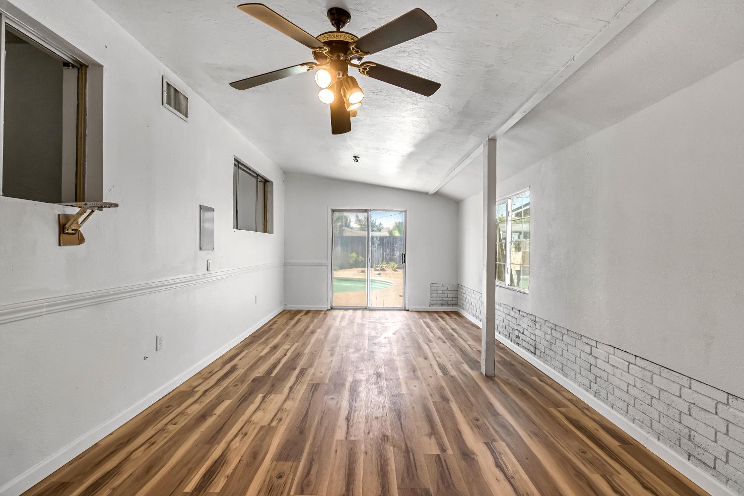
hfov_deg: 95.0
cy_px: 248
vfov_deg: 72.1
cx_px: 372
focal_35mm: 16
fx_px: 341
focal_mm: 11
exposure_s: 1/40
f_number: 8
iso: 320
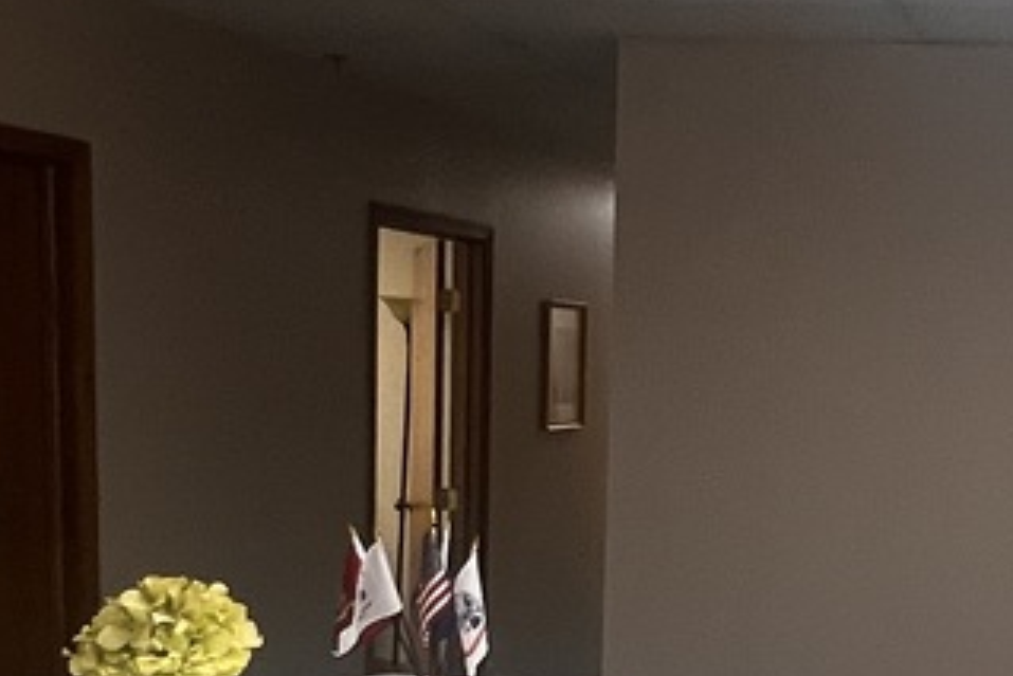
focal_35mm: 61
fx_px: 1717
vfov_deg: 21.6
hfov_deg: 31.6
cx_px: 876
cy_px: 654
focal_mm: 1.57
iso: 250
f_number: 1.8
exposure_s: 1/120
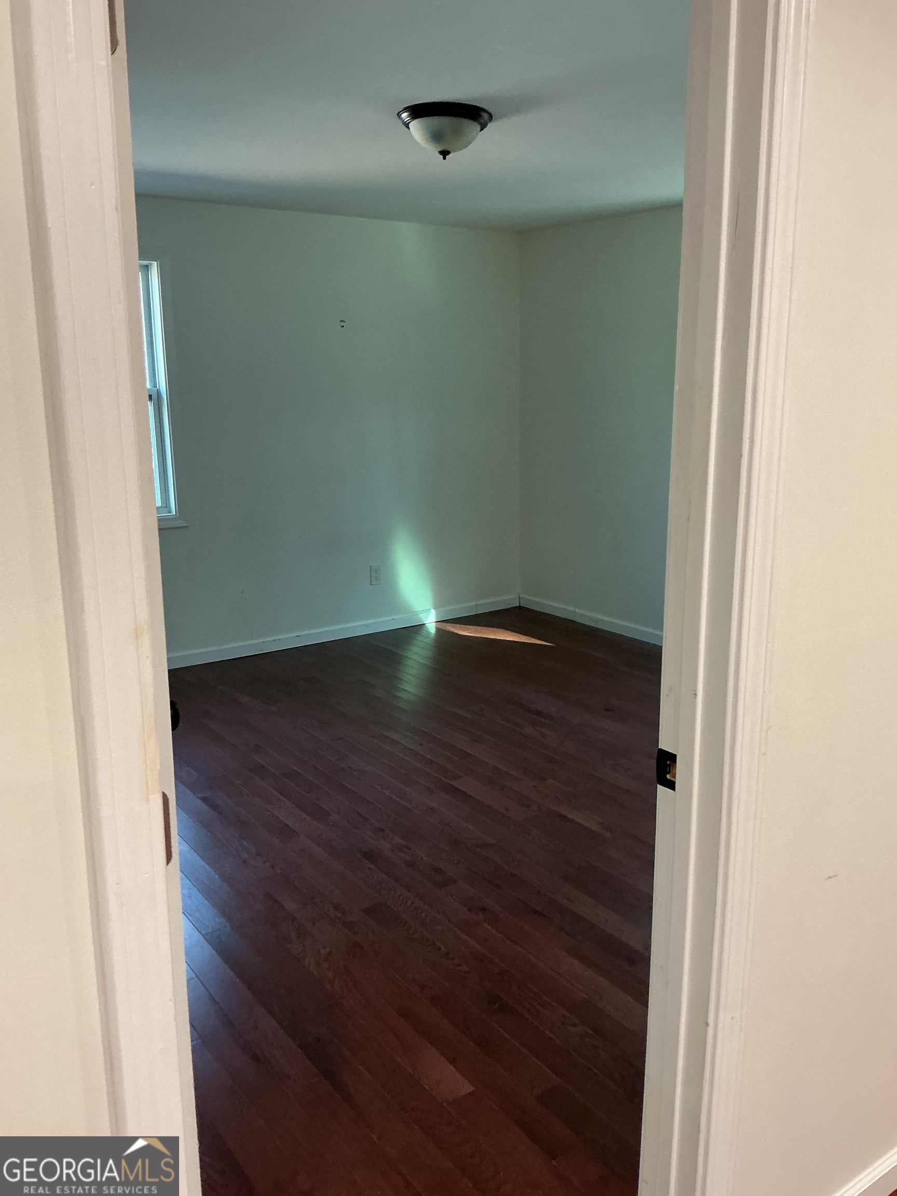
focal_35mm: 29
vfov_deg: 61.7
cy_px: 598
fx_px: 1002
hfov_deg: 48.2
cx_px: 448
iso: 125
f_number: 1.8
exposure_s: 1/60
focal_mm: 3
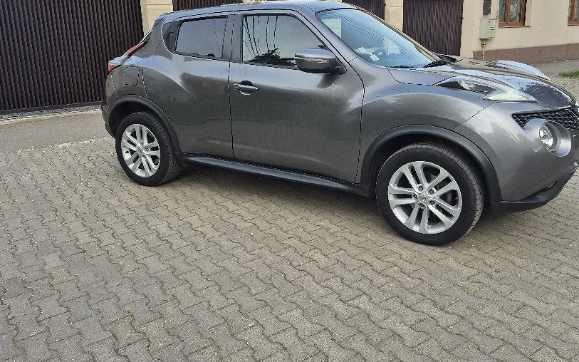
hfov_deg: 62.7
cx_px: 320
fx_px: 473
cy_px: 147
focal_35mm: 30
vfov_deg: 41.7
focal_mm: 5.4
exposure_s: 1/182
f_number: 1.8
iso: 40
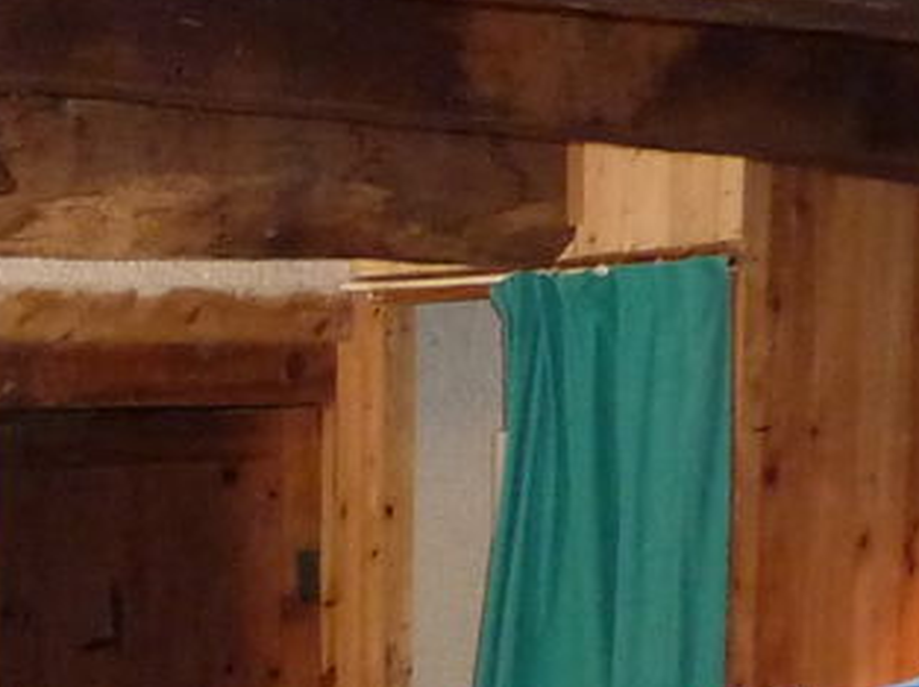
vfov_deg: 10.8
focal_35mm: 128
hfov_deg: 15.1
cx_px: -73
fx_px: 3394
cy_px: 1248
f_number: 3.3
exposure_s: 1/30
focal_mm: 4.1
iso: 400
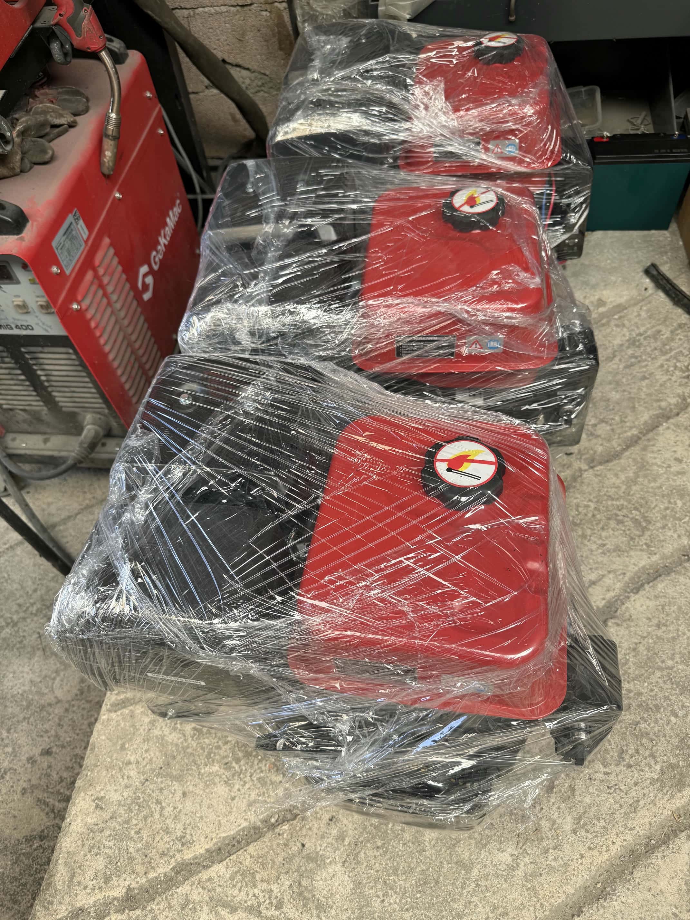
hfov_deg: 56.8
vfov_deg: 71.6
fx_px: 638
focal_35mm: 24
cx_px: 345
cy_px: 460
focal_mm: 6.76
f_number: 1.78
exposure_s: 1/121
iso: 50
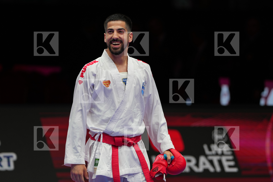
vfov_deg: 5.0
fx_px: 2070
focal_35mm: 273
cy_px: 91
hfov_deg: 7.5
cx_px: 136
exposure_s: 1/1000
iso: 400
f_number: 2.8
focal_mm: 182
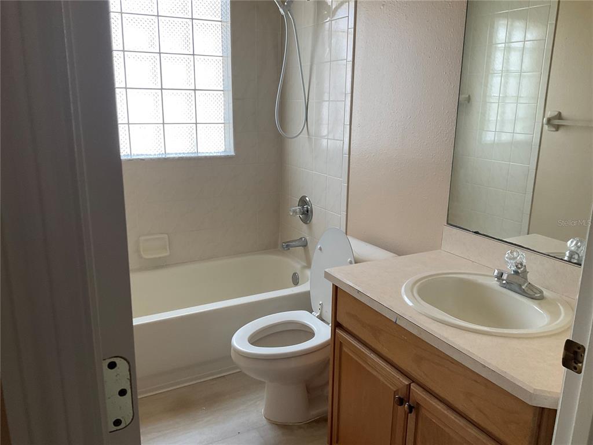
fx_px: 497
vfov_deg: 48.2
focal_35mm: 29
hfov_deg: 61.7
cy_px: 222
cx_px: 296
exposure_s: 1/120
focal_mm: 3
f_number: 1.8
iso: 64
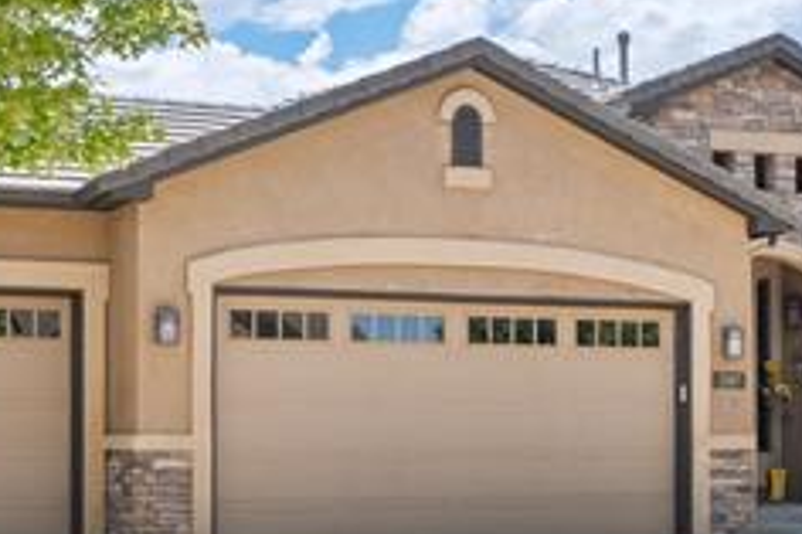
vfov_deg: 16.2
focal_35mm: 84
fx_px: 1870
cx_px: 551
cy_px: 269
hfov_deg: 24.1
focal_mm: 31
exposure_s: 1/200
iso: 200
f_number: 7.1
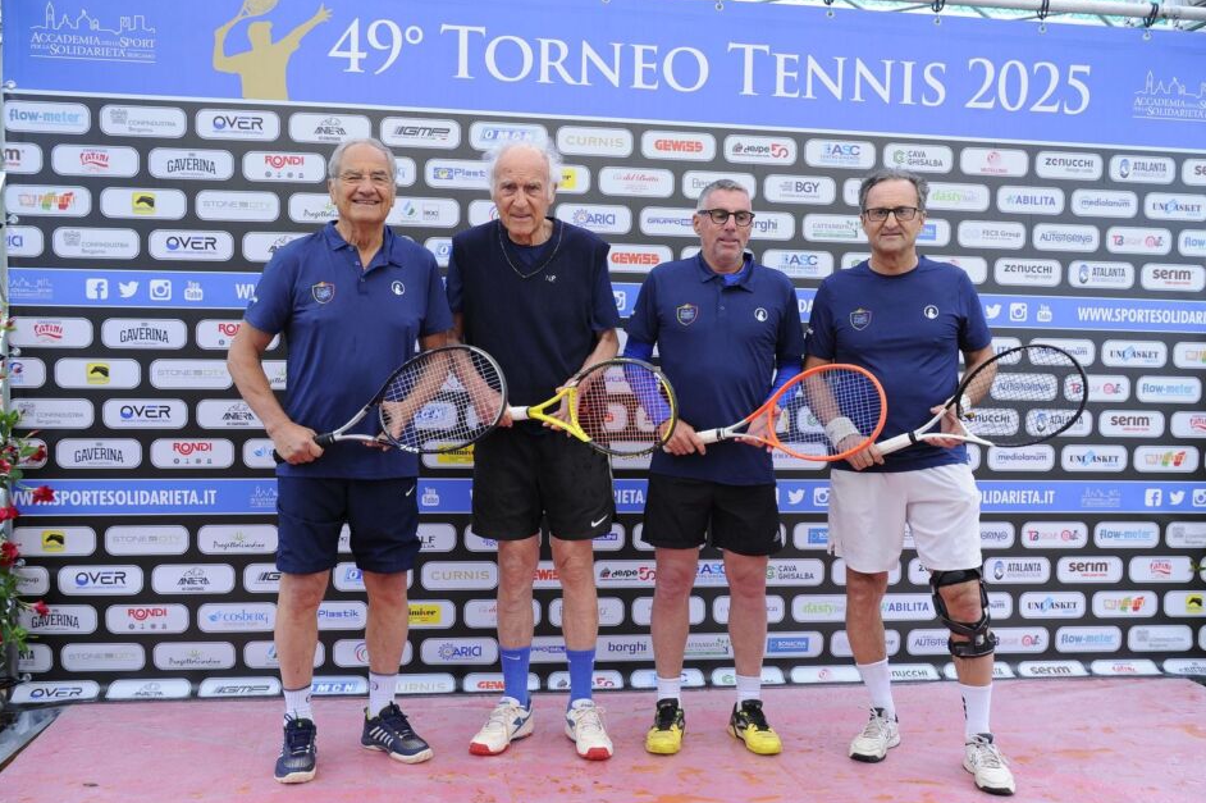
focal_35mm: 35
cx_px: 618
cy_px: 408
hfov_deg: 54.5
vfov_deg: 37.8
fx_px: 1172
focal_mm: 34
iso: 500
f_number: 6.3
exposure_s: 1/80
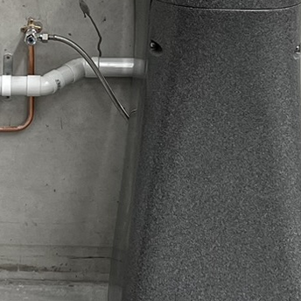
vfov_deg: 12.6
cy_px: -2
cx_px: -32
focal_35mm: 137
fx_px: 1348
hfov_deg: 12.5
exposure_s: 1/121
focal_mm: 5.1
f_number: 1.6
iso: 125
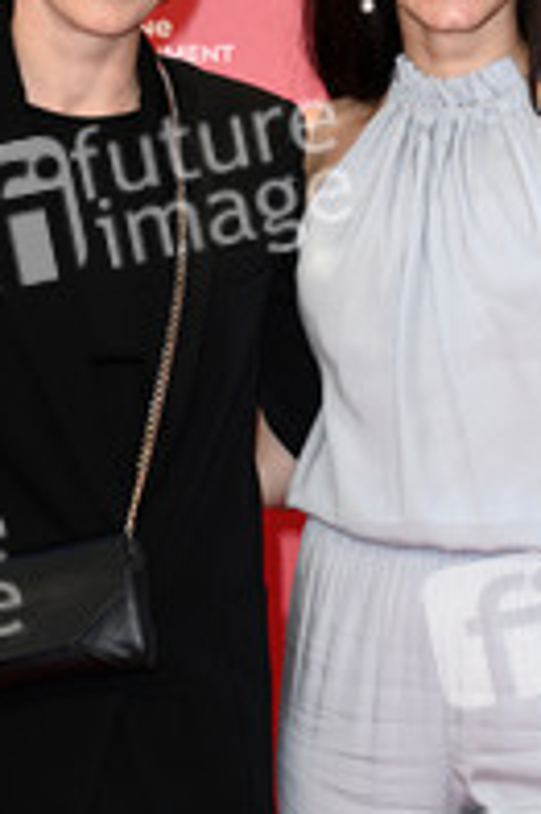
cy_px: 405
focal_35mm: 183
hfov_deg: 7.5
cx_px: 260
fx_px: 4132
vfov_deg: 11.2
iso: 500
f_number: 5.6
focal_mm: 90
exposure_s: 1/250
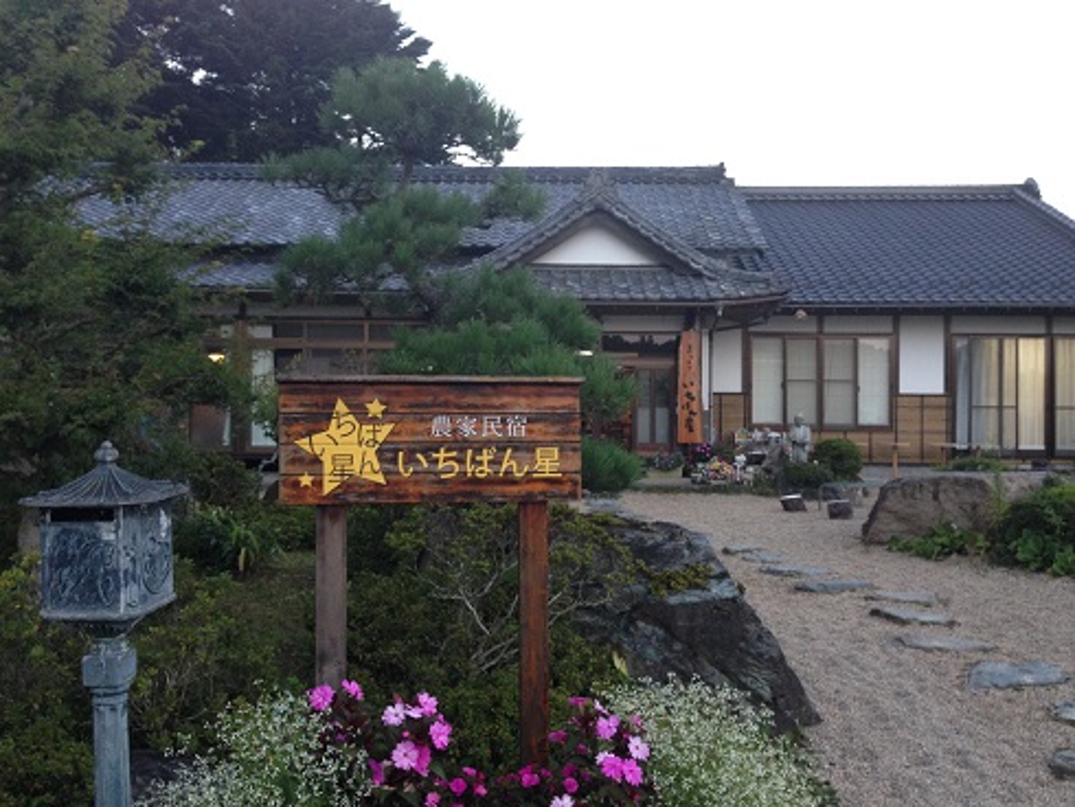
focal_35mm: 33
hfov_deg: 55.3
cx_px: 538
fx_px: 1025
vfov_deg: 43.0
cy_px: 404
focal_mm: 4.12
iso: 100
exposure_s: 1/20
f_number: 2.4
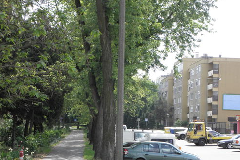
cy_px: 110
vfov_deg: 17.2
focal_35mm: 79
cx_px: 118
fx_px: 526
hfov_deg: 25.7
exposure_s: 1/100
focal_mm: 10.65
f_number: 5.6
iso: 64
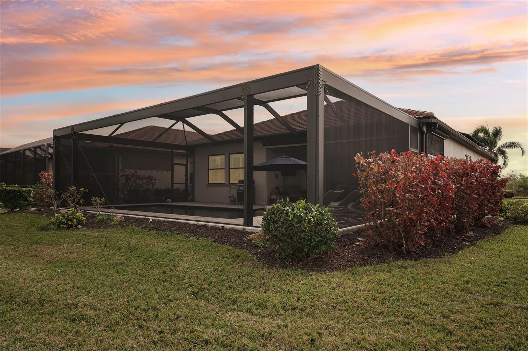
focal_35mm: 24
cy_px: 176
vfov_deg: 54.1
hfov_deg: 74.9
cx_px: 264
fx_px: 345
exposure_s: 1/400
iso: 400
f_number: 8
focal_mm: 23.5
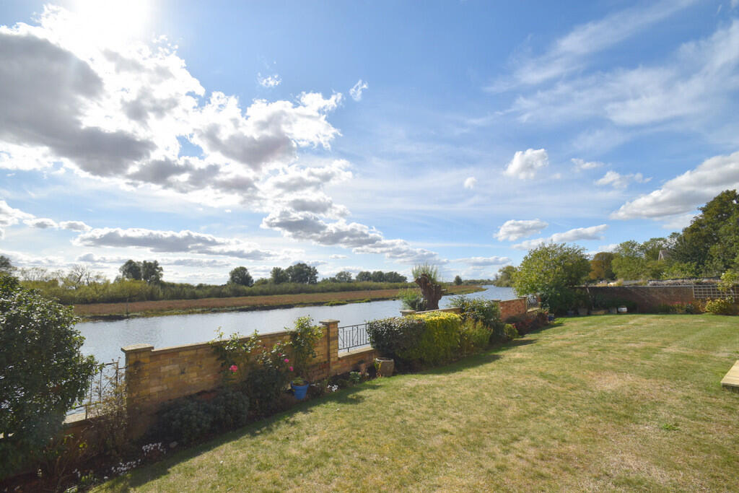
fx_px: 308
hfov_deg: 100.4
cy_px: 246
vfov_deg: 77.3
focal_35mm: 15
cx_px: 370
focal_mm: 10
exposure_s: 1/320
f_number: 9
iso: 100
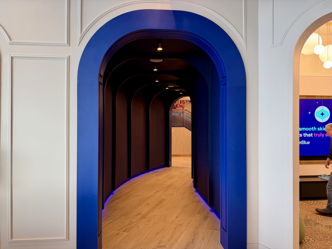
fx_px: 230
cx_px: 166
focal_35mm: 24
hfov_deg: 71.6
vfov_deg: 56.8
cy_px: 124
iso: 100
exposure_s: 1/60
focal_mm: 6.76
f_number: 1.78
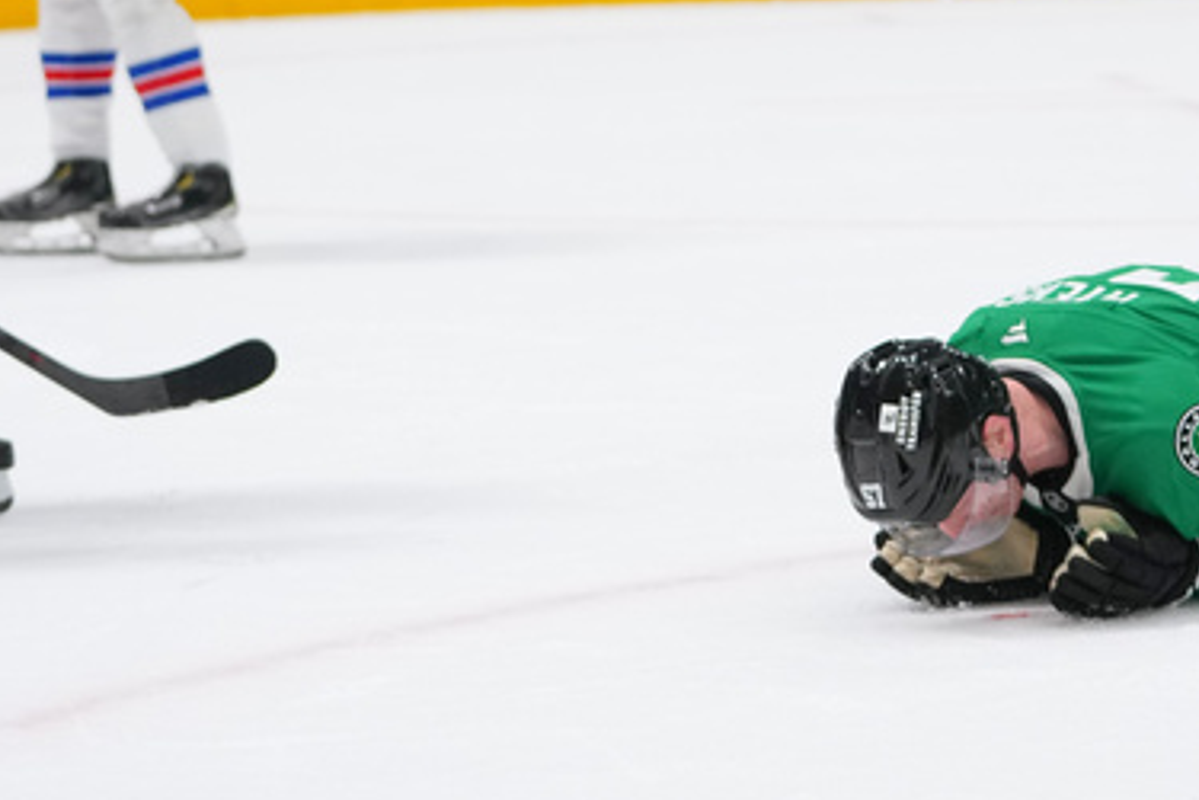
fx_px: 6361
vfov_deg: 7.1
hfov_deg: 10.8
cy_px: -211
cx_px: 684
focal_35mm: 191
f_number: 2.8
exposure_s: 1/2000
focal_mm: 70
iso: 2000
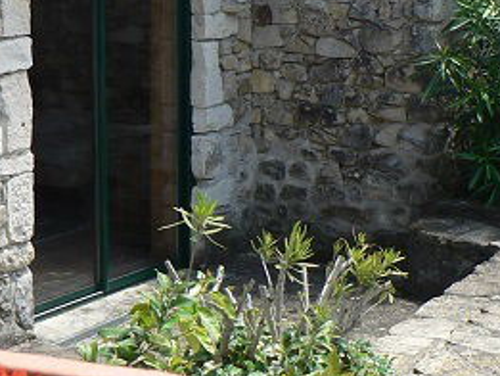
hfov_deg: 18.3
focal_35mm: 106
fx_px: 1532
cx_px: 75
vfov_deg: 14.0
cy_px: 200
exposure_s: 1/200
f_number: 4
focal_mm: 6
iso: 80
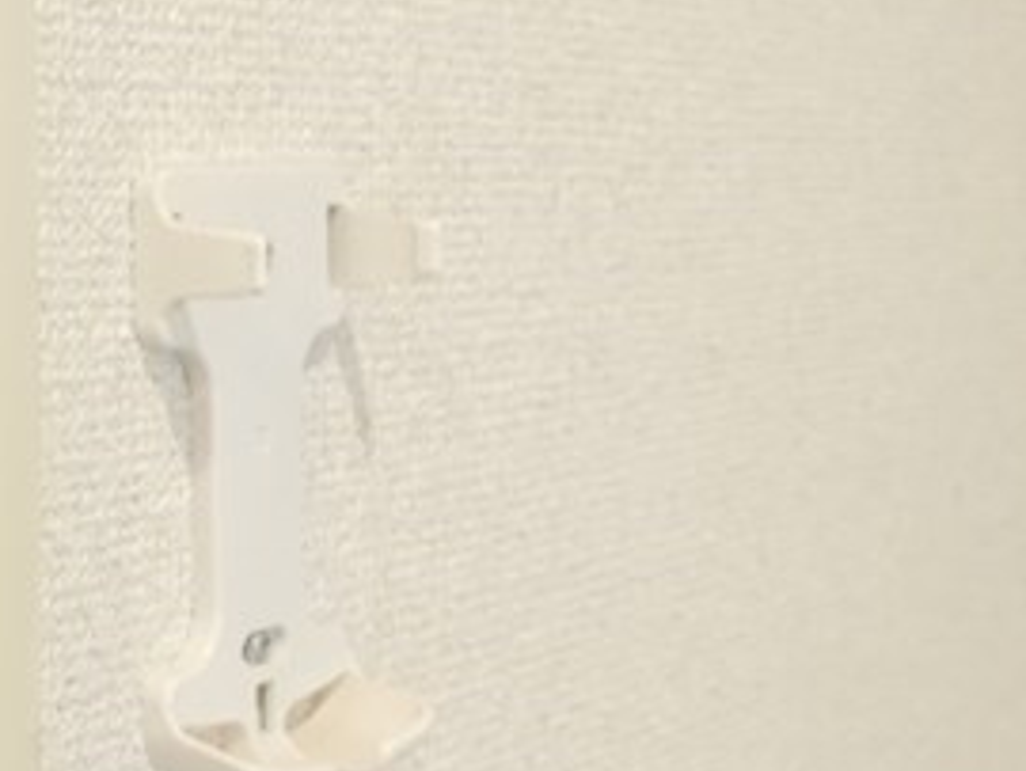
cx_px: -581
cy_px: 213
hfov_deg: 25.3
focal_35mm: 53
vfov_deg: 27.3
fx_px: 1572
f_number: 4
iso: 3200
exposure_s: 1/30
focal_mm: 7
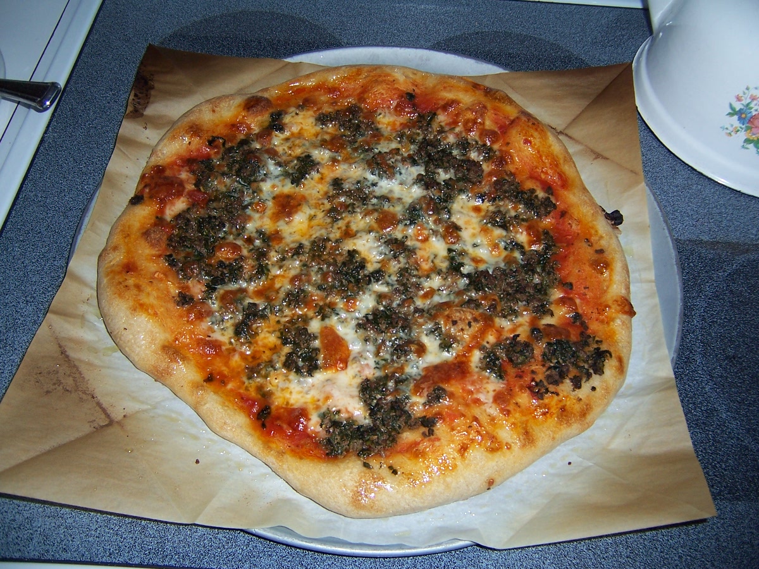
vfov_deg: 42.9
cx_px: 380
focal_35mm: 33
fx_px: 724
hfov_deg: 55.4
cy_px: 284
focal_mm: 5.5
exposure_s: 1/60
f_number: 2.8
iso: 80
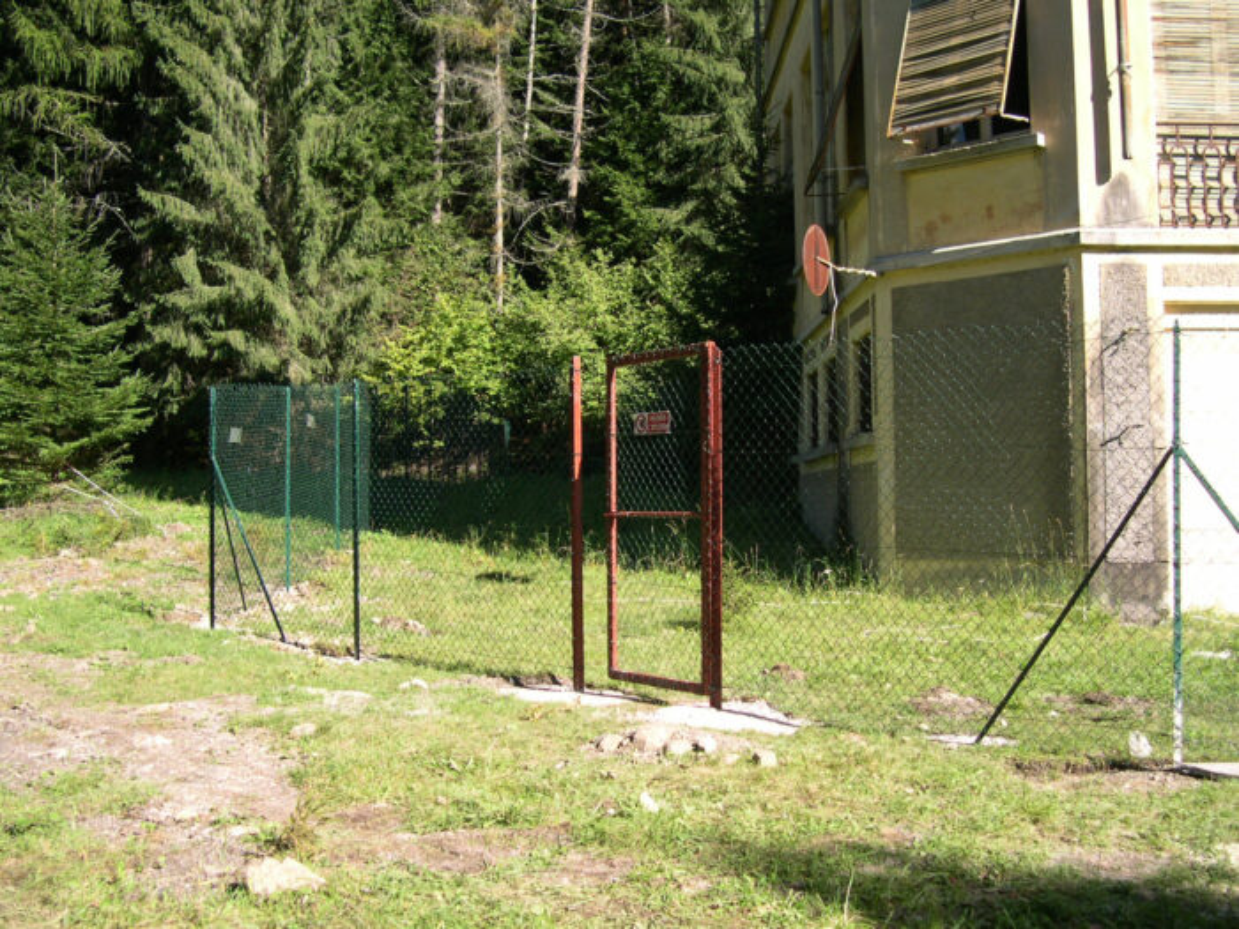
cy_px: 464
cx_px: 620
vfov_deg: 37.7
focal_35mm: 38
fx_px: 1360
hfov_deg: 49.0
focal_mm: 8
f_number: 2.8
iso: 100
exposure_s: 1/437
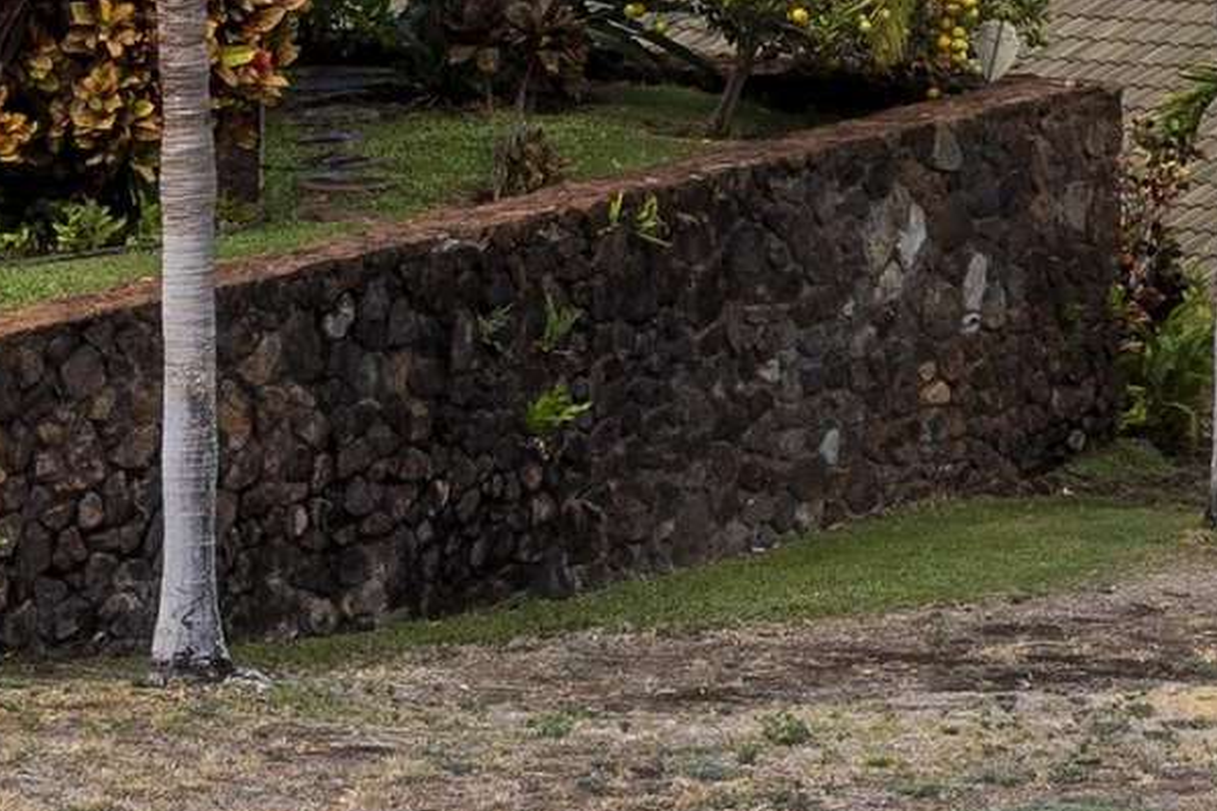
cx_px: 3037
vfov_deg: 6.2
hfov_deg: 8.6
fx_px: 7301
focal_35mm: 216
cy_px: -854
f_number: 8
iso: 100
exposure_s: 1/400
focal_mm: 28
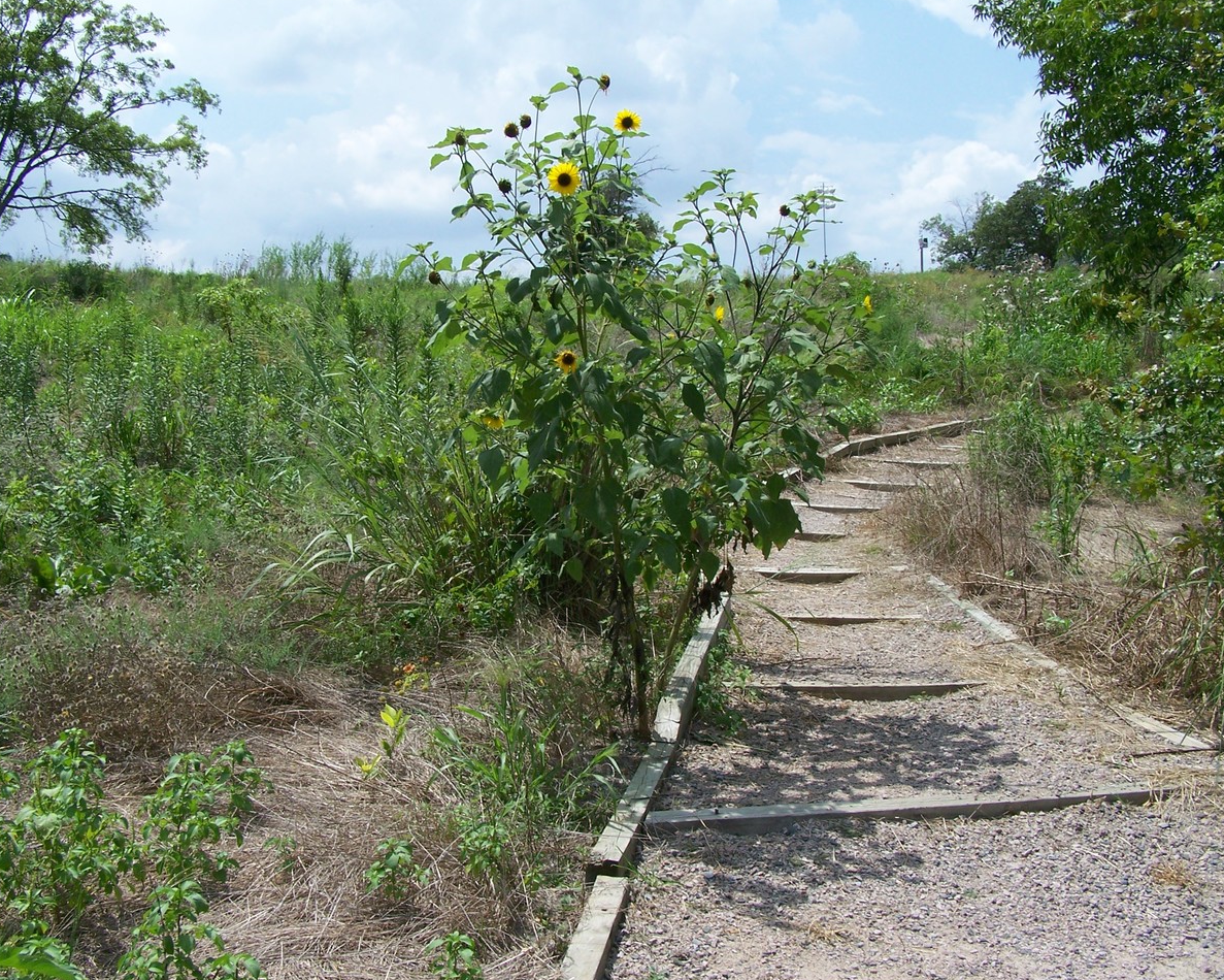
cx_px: 597
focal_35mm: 40
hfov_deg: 45.8
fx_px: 1449
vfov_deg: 37.3
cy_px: 488
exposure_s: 1/640
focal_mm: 6.3
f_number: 5.6
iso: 80
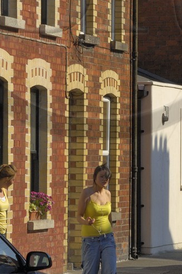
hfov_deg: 4.6
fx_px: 2249
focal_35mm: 296
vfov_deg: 6.9
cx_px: 99
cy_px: -36
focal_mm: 60
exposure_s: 1/160
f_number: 13
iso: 100
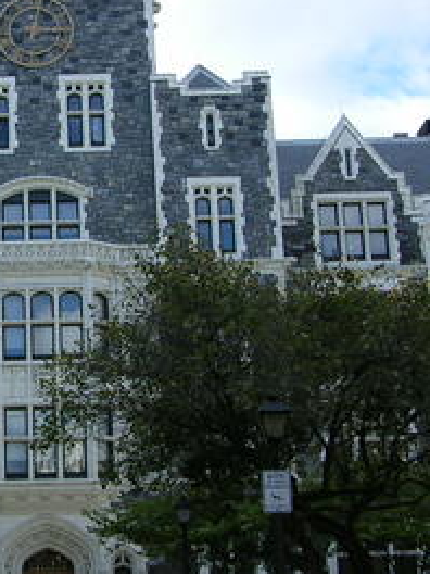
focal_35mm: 85
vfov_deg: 23.0
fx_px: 1408
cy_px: 287
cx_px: -54
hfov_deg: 16.8
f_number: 2.8
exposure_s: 1/500
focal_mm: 8.9
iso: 50
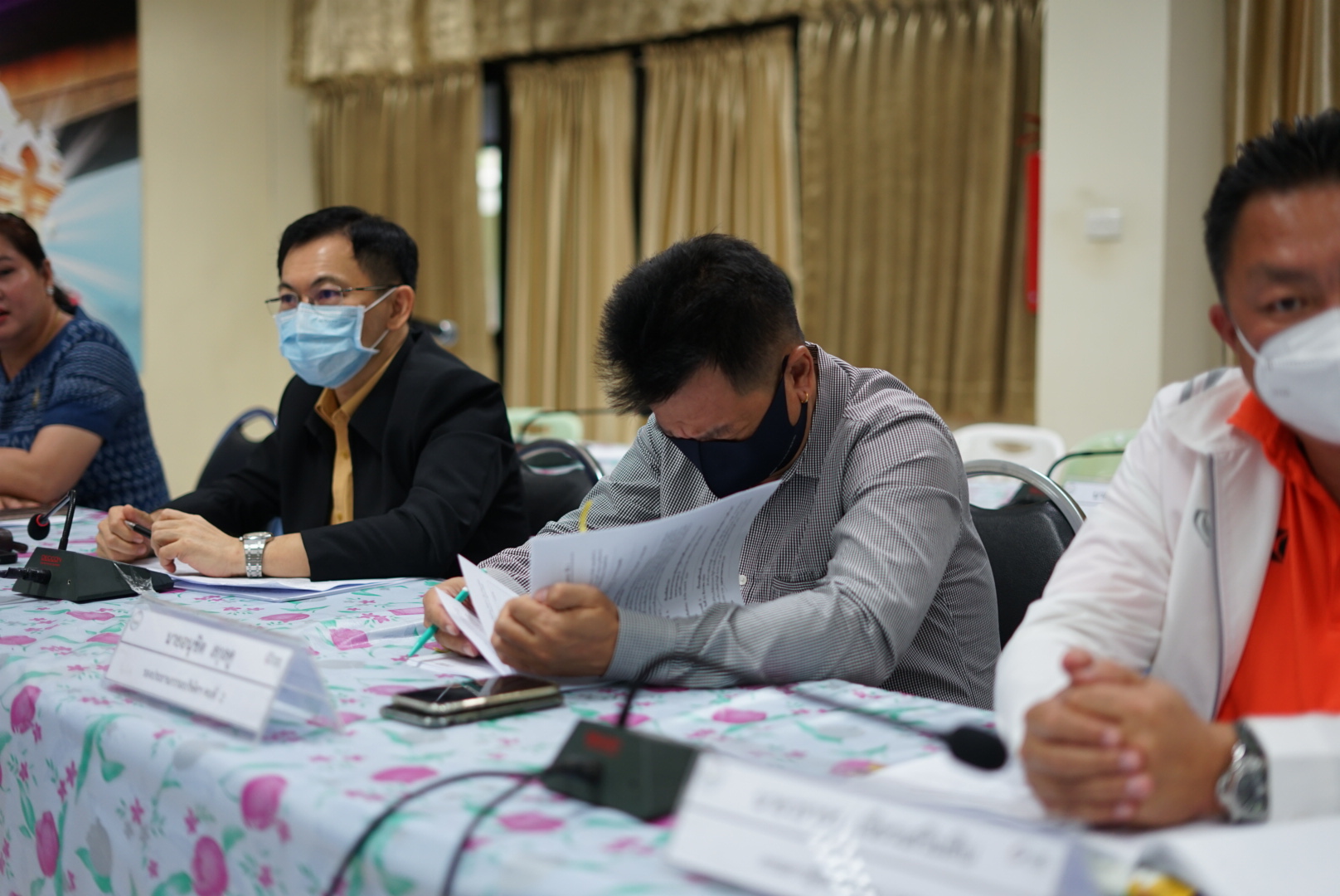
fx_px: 1862
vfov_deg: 27.0
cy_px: 448
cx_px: 670
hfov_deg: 39.6
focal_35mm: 50
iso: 400
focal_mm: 50
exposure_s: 1/160
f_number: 2
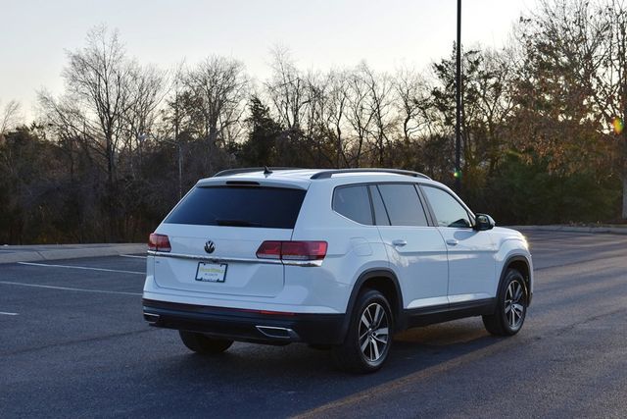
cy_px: 210
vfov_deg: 22.6
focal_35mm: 60
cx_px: 314
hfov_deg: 33.4
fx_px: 1045
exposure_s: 1/250
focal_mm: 40
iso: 200
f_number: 8
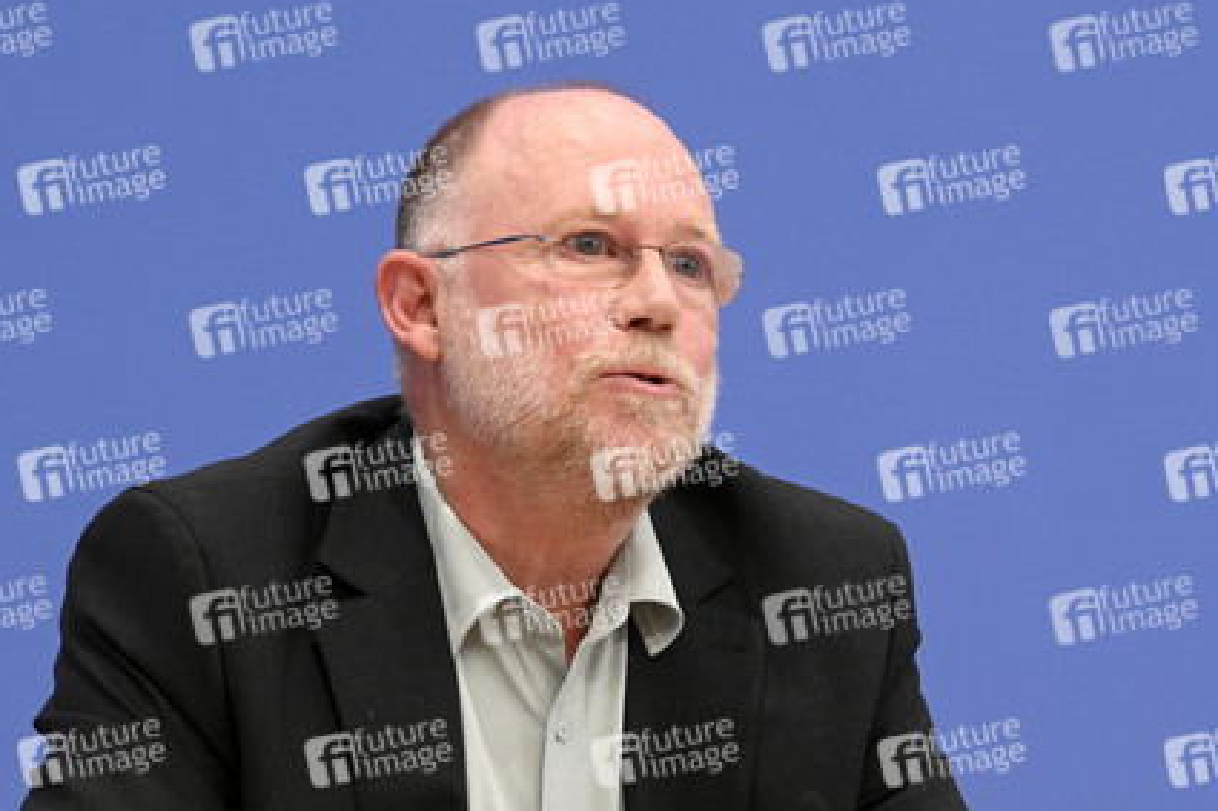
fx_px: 2942
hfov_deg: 23.4
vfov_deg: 15.7
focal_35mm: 87
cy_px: 395
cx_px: 589
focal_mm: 82
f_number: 6.3
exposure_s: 1/400
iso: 4000
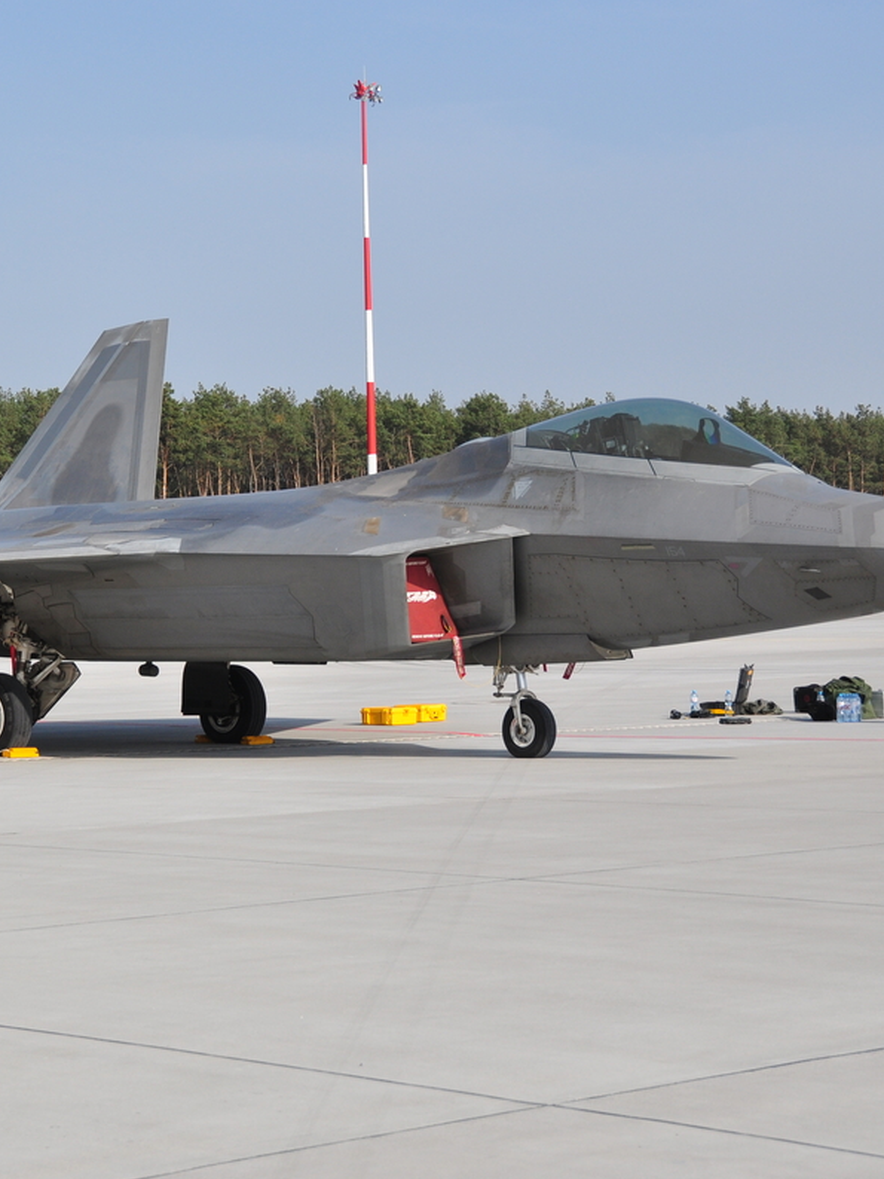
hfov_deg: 15.4
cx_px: 322
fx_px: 3268
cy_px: 587
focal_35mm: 96
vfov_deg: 20.4
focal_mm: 44
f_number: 6.3
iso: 250
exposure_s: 1/1600
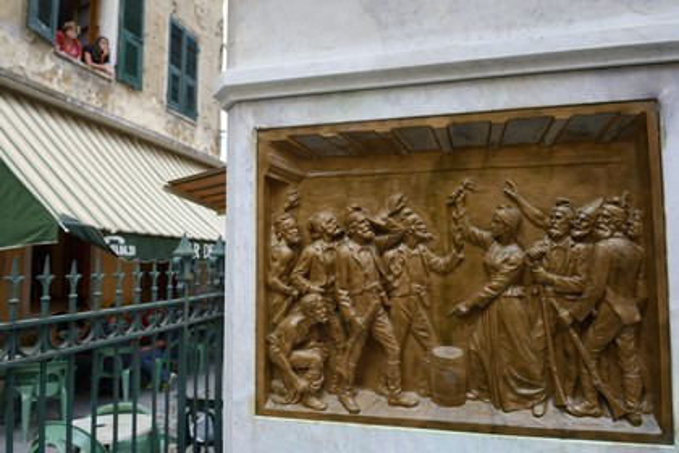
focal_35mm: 24
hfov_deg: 73.7
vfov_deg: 53.1
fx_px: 453
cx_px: 340
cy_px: 226
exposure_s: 1/160
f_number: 5
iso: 400
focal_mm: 24
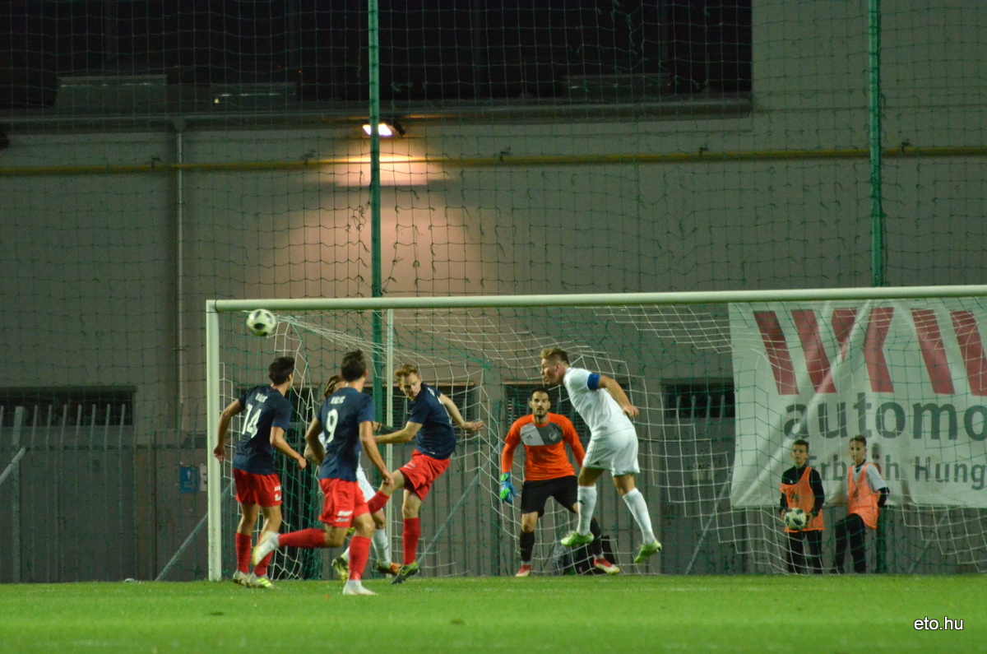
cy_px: 327
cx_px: 494
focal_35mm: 450
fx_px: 12313
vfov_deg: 3.0
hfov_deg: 4.6
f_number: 5.6
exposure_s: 1/500
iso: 5000
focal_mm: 300
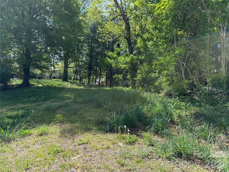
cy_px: 86
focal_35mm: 24
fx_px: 159
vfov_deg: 56.8
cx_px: 114
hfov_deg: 71.6
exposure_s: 1/1192
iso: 80
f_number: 1.78
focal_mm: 6.76
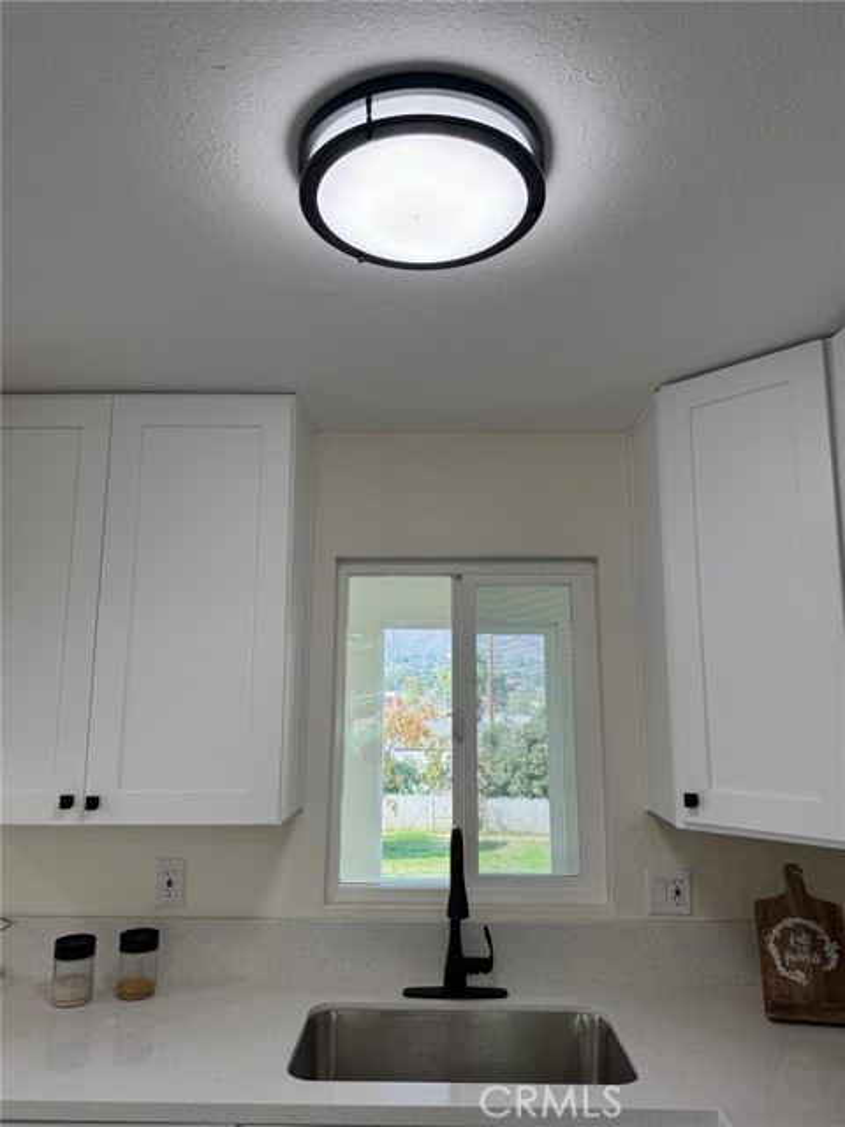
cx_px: 422
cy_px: 564
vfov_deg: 71.6
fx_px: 781
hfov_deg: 56.8
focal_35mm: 24
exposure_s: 1/215
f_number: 1.78
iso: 64
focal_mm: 6.76
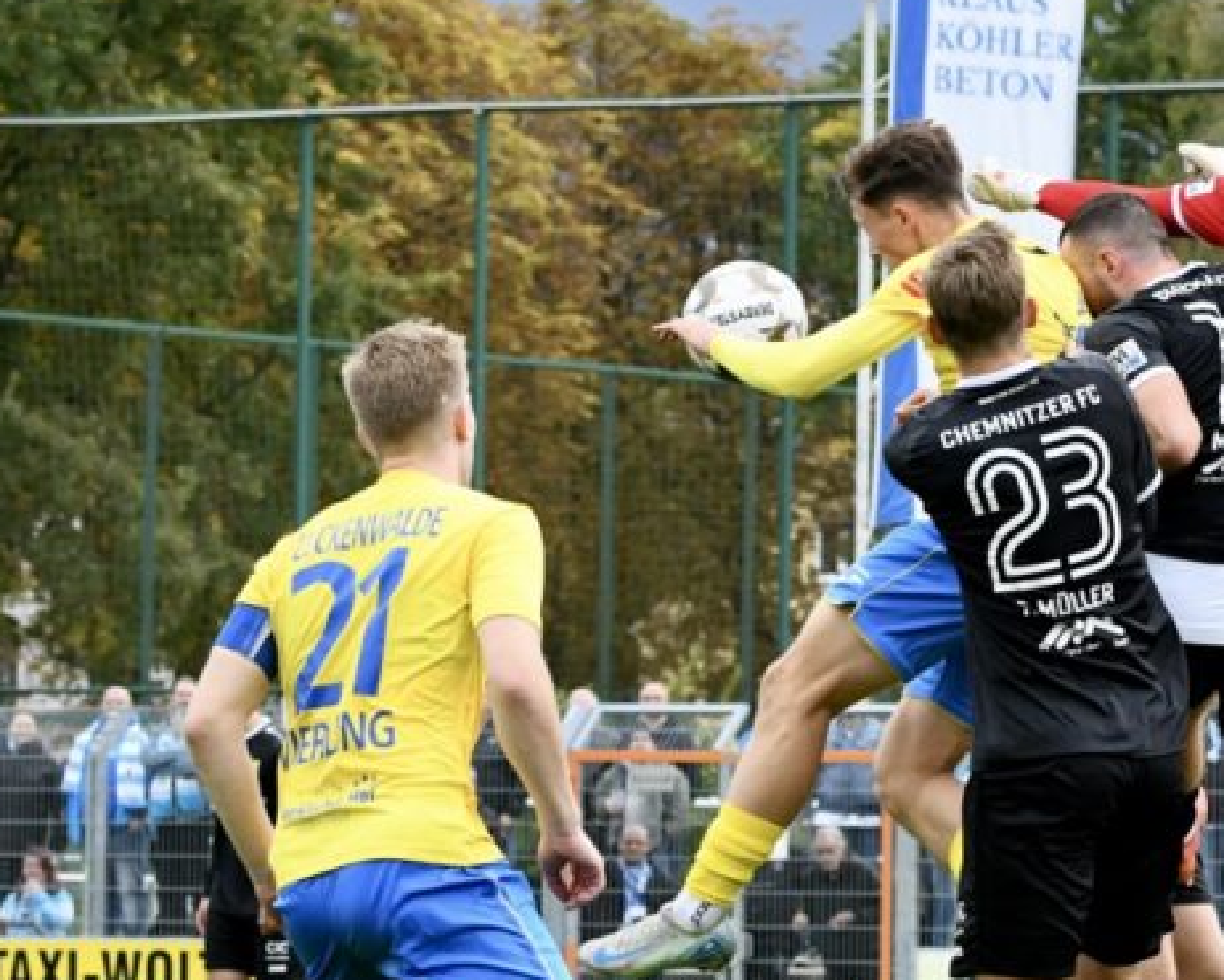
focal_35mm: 212
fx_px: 7683
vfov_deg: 7.3
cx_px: 975
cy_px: 779
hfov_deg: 9.1
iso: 2000
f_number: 6.3
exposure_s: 1/1600
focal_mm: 102
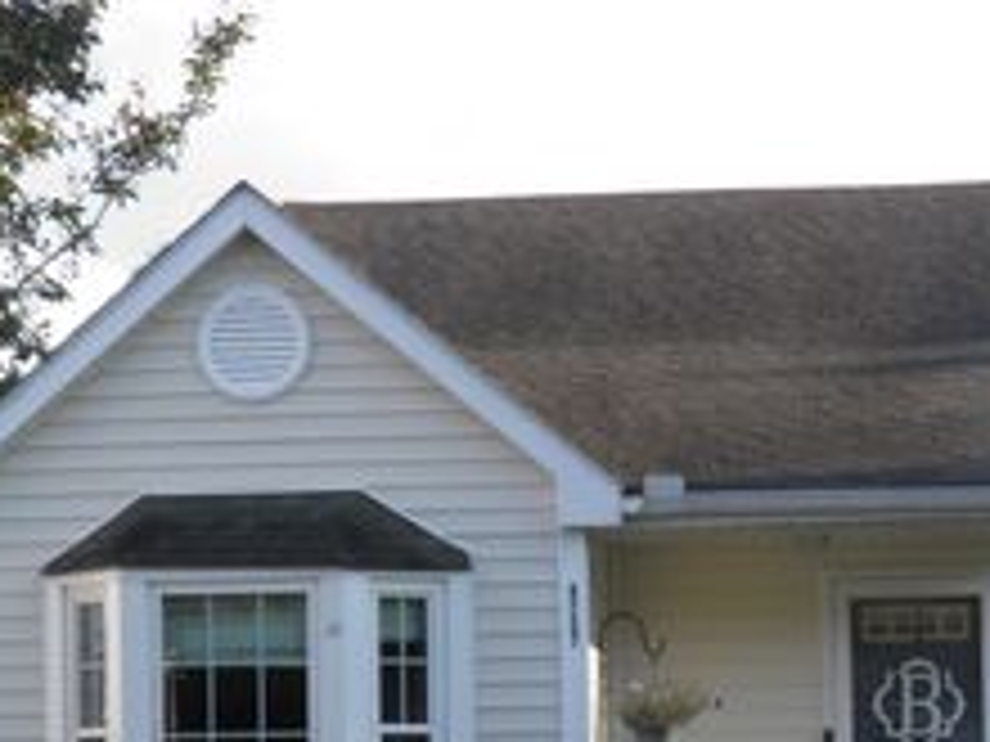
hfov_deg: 19.6
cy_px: 767
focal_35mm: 100
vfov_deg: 14.5
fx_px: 2860
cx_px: 652
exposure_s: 1/60
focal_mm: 7.9
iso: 50
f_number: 5.3
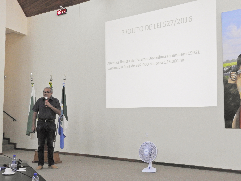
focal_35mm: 45
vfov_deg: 32.2
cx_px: 120
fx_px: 313
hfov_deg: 42.1
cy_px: 90
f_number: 5
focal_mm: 8.1
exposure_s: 1/30
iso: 400
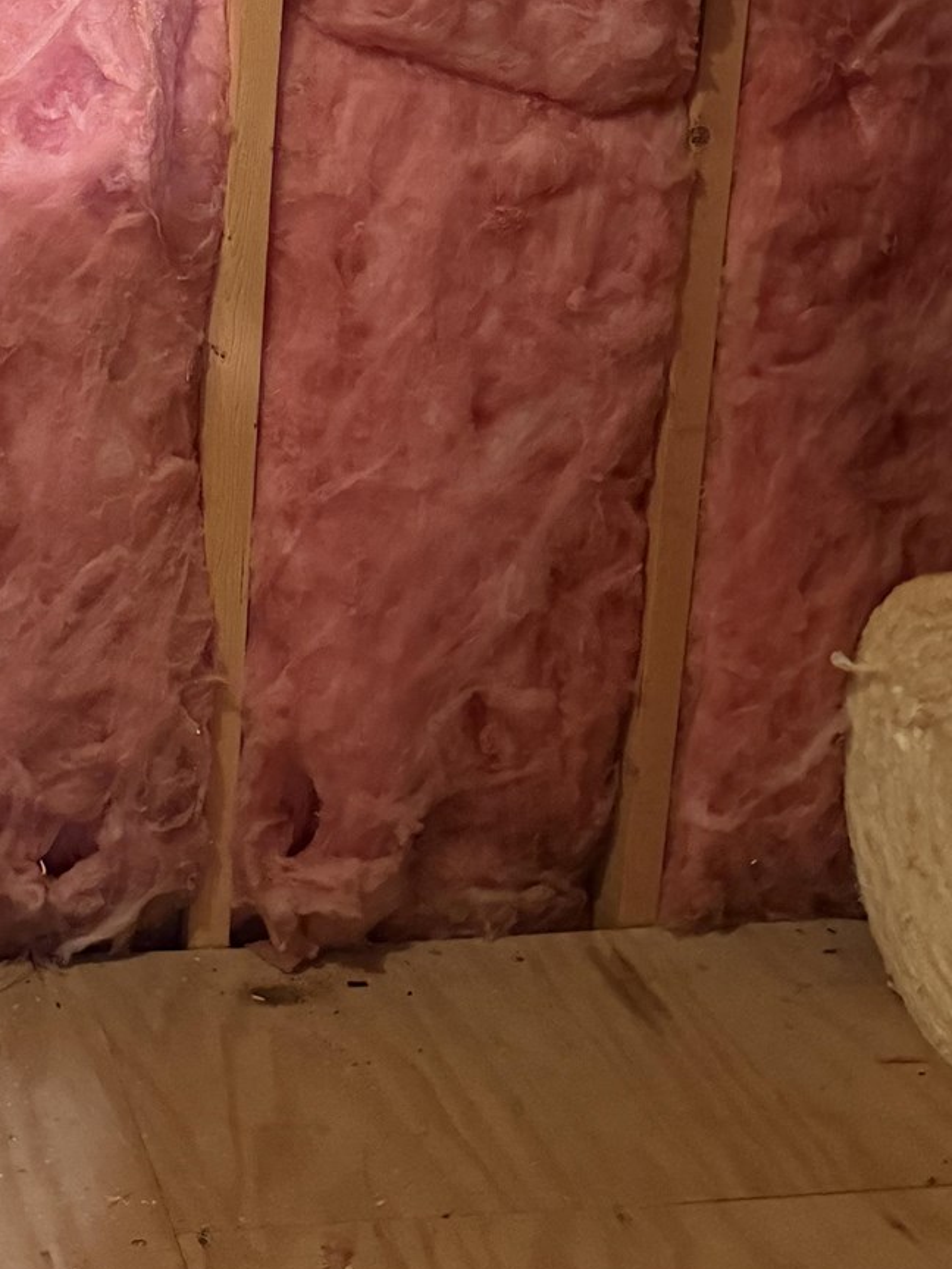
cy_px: 21
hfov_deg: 21.7
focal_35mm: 64
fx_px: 2347
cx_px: -106
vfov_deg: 28.5
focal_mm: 6.76
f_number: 1.78
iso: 800
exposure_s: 1/30
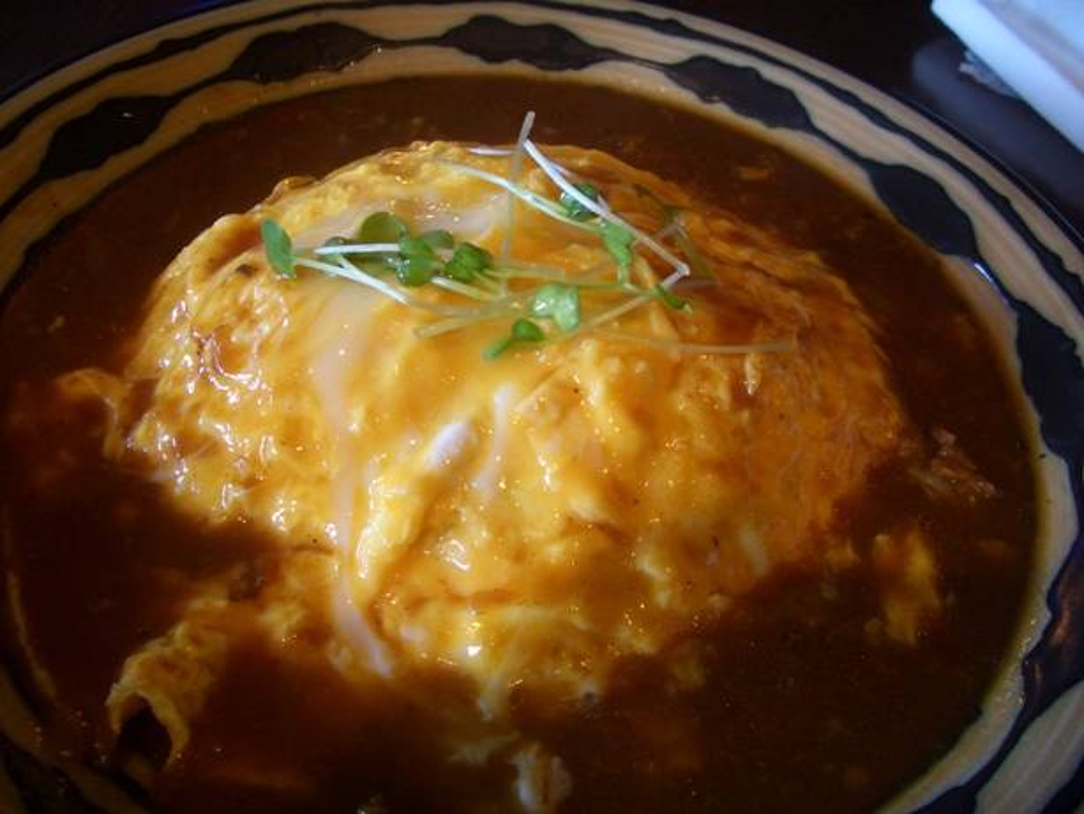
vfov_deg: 40.7
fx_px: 1096
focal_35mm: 35
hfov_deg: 52.6
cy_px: 407
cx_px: 542
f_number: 2.6
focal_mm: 5.8
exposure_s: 1/15
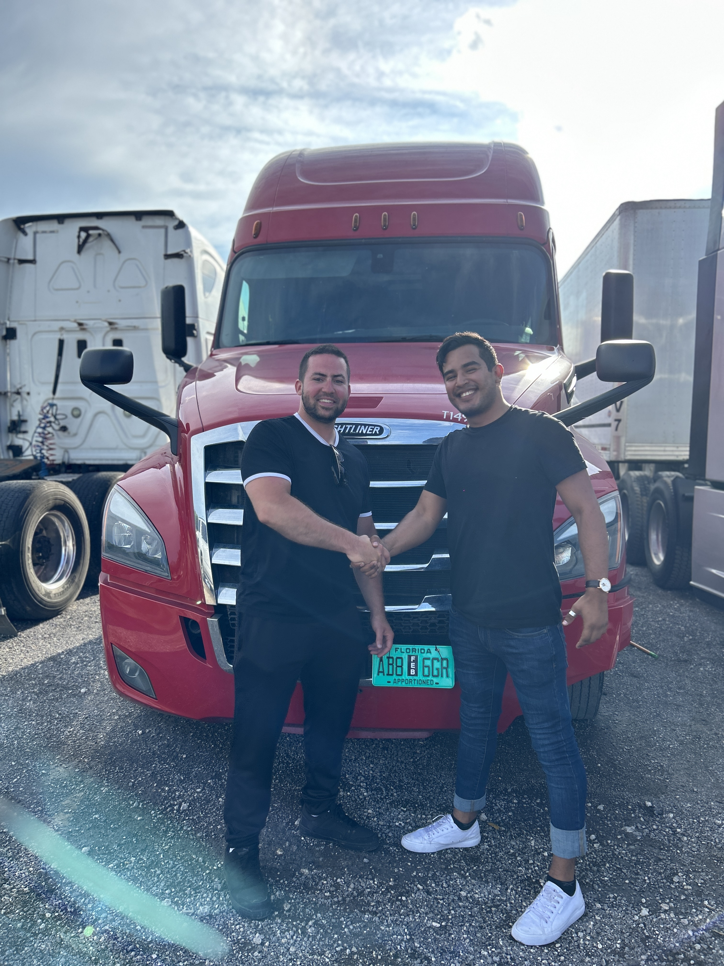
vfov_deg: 67.3
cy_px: 483
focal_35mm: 26
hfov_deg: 53.1
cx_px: 362
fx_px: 725
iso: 50
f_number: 1.5
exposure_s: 1/1669
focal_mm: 5.7
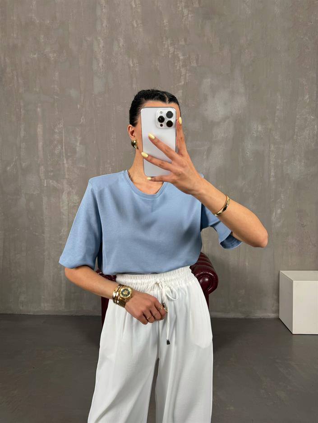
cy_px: 212
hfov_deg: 56.8
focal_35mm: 24
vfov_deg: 71.6
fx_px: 294
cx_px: 159
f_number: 1.78
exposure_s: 1/121
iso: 100
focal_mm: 6.76
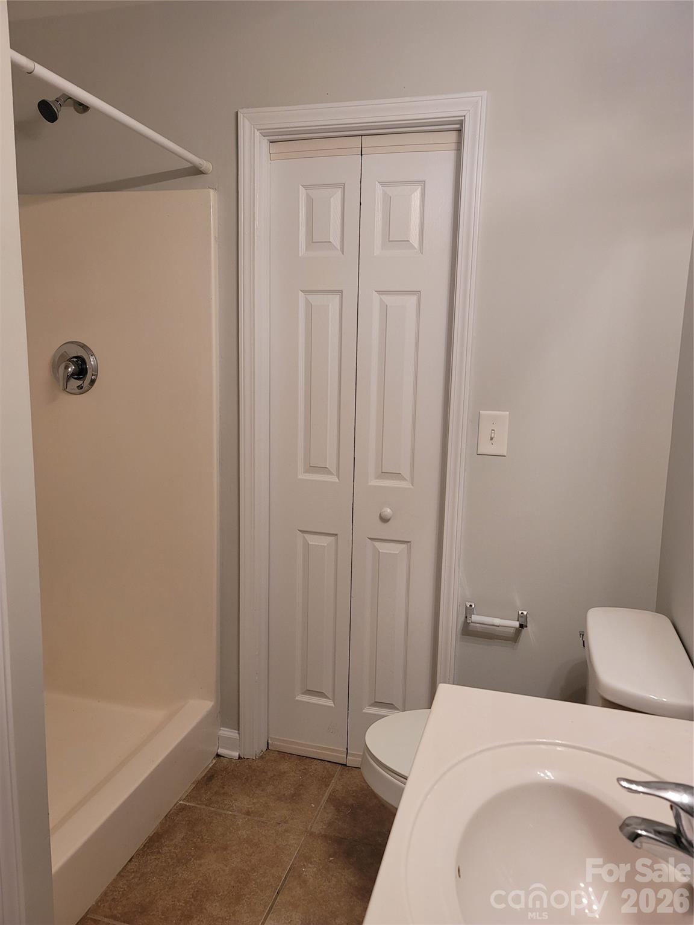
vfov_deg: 69.4
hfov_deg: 54.9
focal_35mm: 25
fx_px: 668
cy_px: 462
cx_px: 347
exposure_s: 1/60
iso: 200
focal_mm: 7
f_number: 1.8
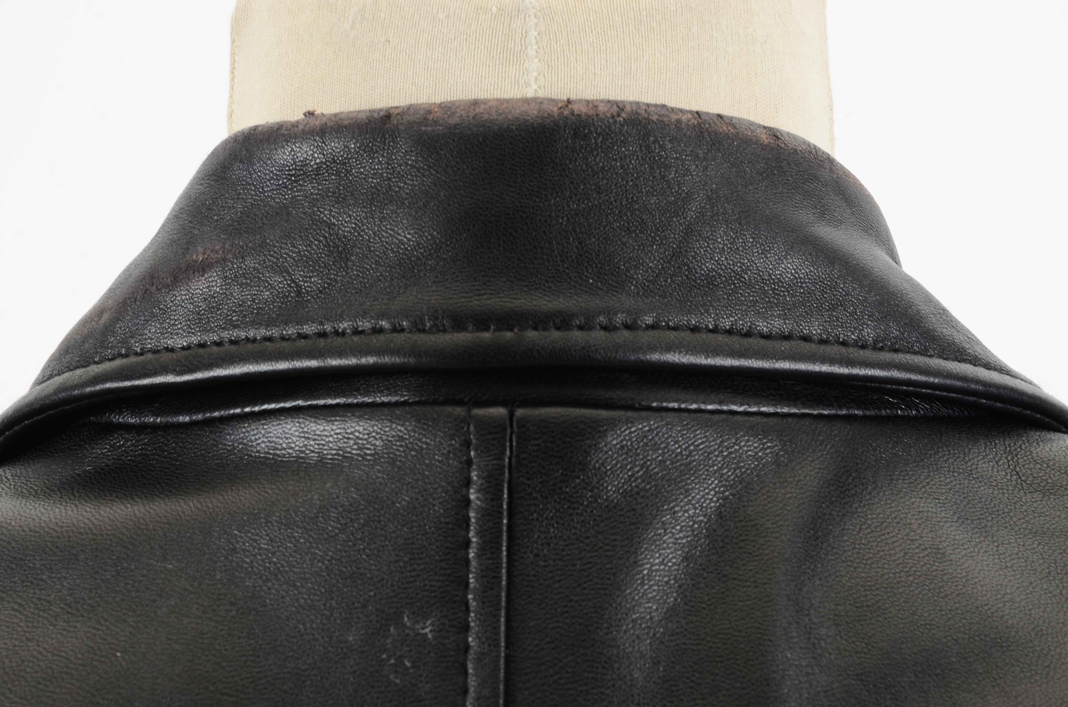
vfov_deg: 8.7
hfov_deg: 13.1
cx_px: 534
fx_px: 4663
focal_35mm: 158
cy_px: 354
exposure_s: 1/60
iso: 400
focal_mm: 105
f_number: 13
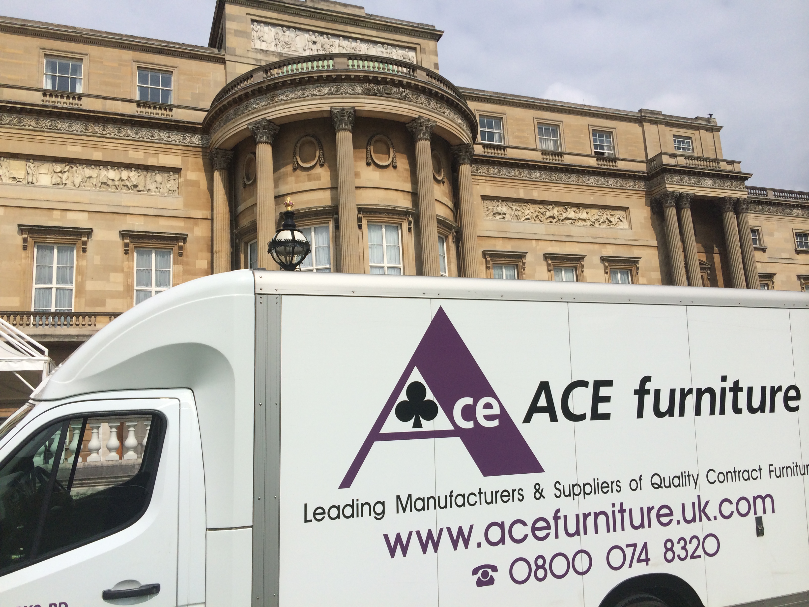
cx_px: 404
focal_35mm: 30
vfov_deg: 46.8
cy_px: 304
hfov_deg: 60.0
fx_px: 701
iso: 40
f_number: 2.2
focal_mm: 4.12
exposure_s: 1/5882
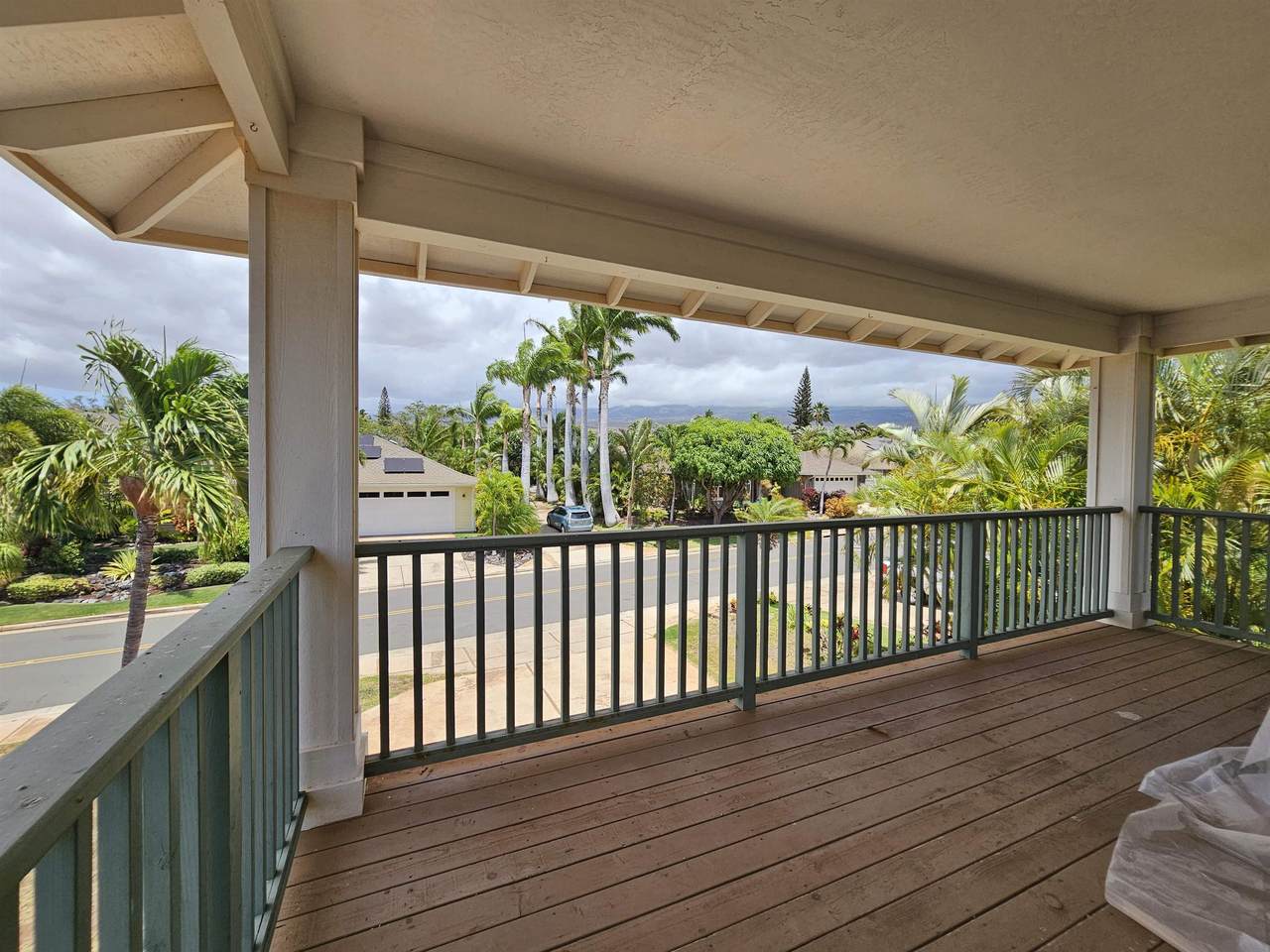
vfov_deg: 89.9
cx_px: 635
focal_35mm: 13
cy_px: 476
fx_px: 477
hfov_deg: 106.2
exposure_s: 1/1343
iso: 50
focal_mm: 2.2
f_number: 2.2
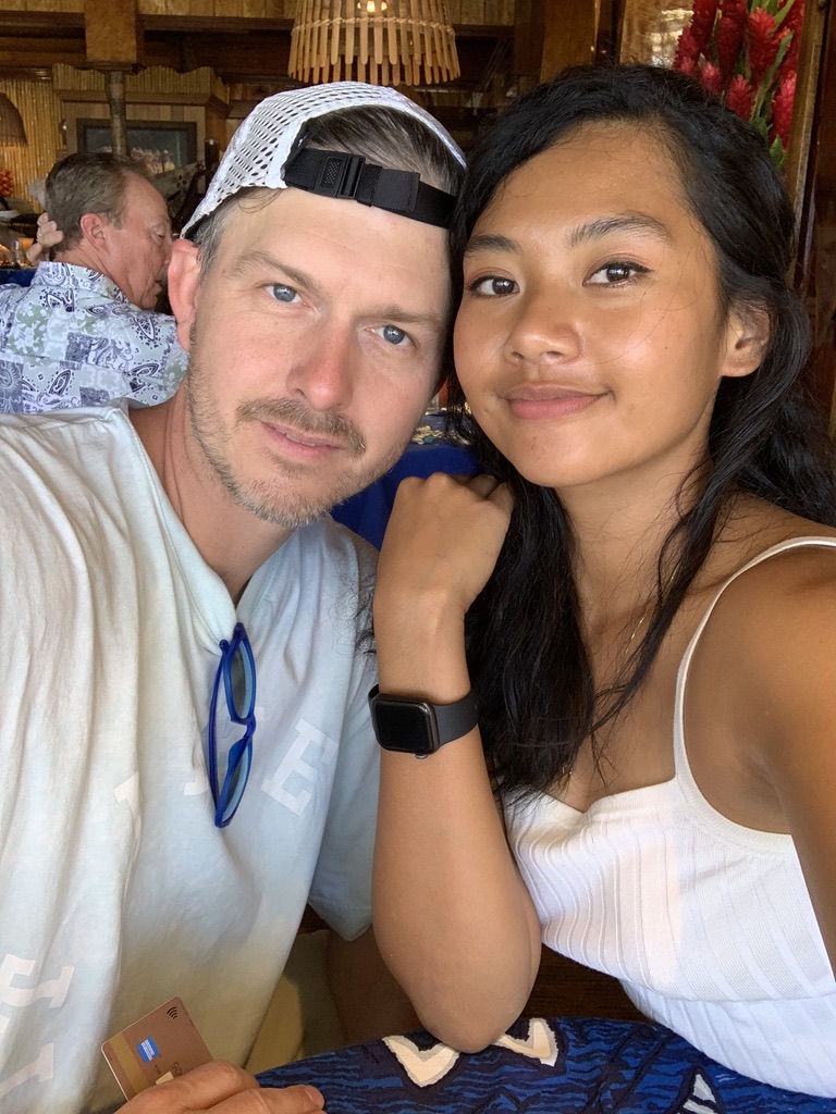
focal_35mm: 32
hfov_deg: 44.2
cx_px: 418
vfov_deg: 56.8
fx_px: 1030
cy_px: 557
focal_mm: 2.87
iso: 64
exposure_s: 1/75
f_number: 2.2
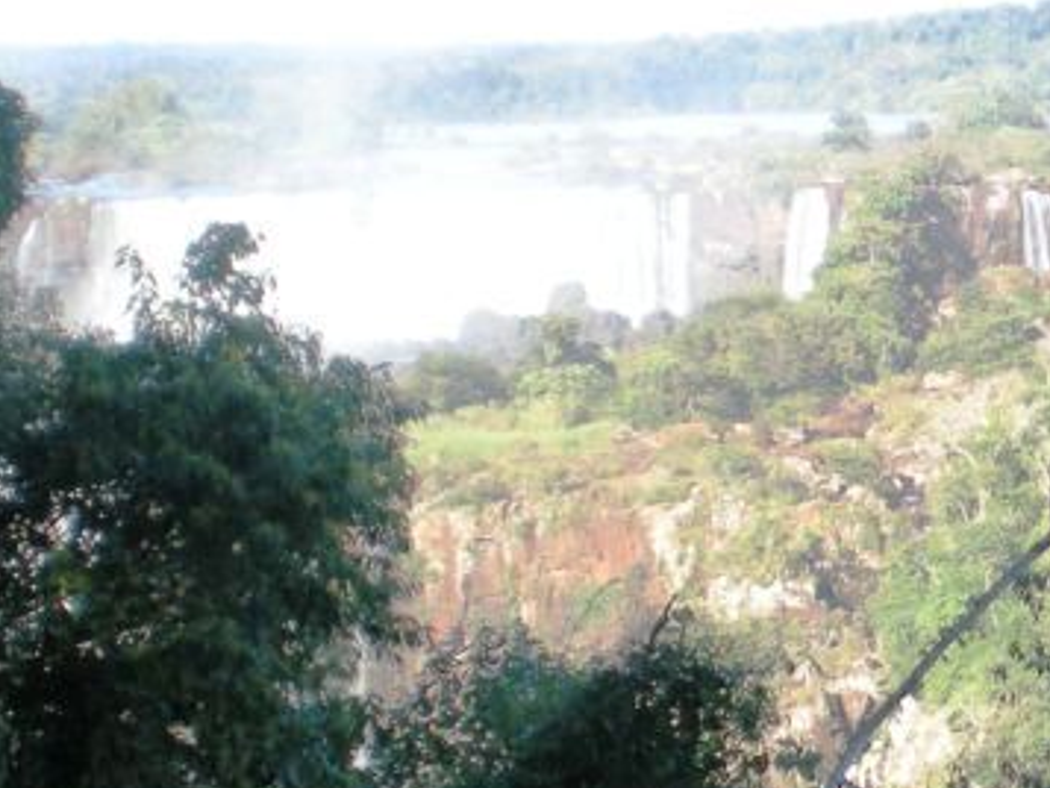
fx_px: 3307
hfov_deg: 17.4
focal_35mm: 109
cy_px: 456
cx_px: 1174
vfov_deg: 13.6
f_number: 3.1
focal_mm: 6.3
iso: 64
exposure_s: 1/200
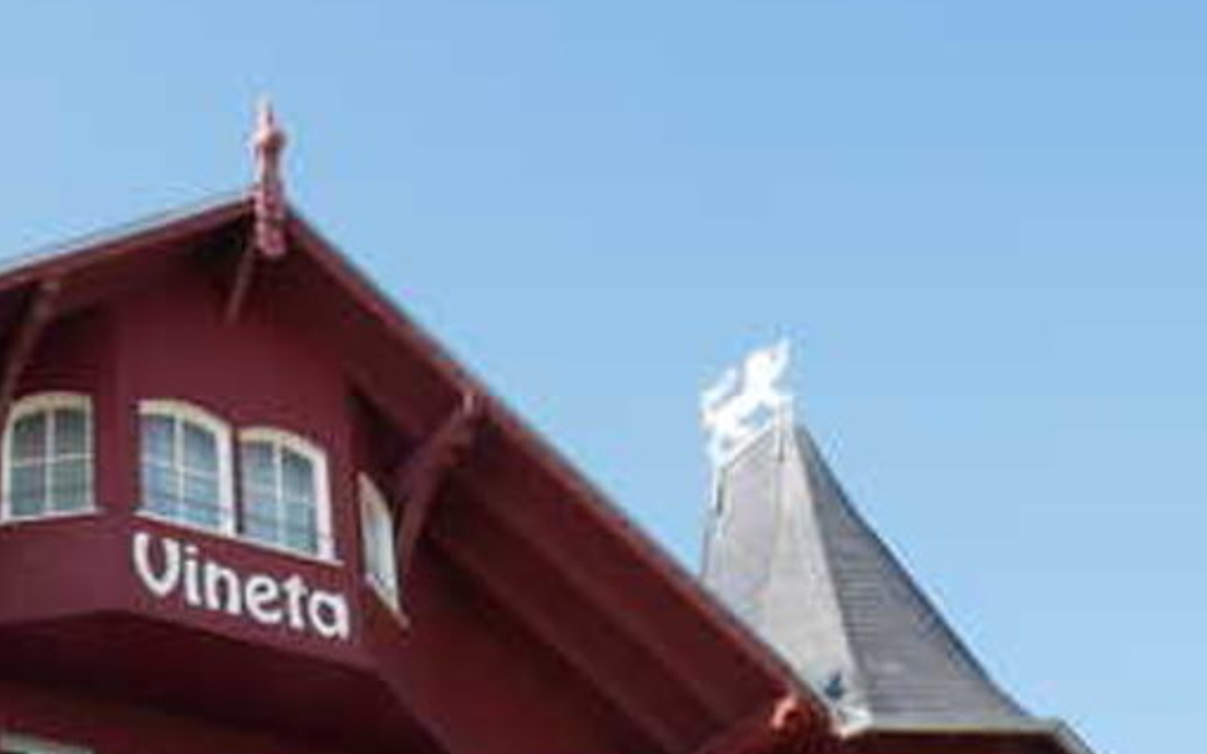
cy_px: 894
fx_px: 1973
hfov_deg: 32.4
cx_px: 128
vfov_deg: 20.3
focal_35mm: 60
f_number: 5.6
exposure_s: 1/320
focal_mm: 12
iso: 200
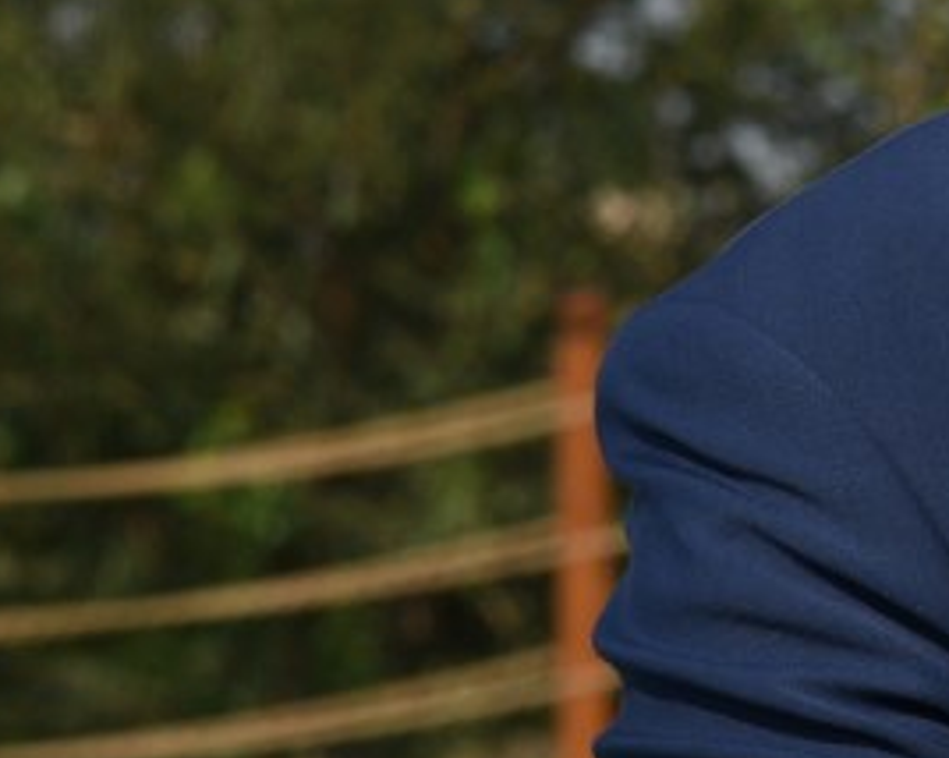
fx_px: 18580
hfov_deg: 2.9
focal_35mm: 662
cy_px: 170
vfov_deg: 2.3
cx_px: 1723
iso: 100
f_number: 13
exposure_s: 1/160
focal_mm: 120
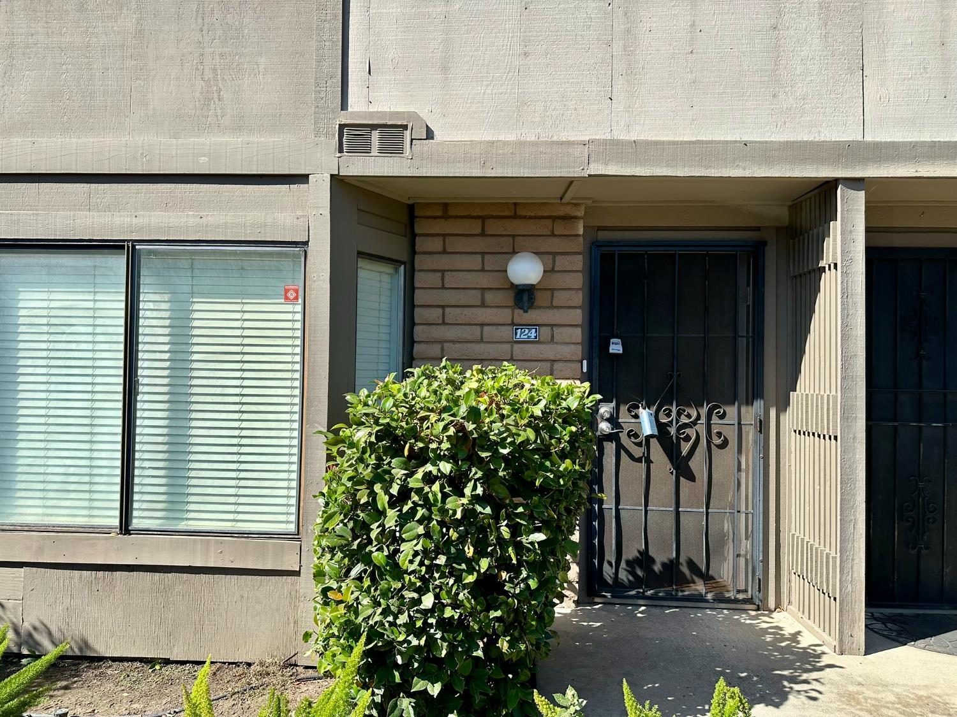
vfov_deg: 56.8
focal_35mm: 24
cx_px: 478
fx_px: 664
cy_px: 358
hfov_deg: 71.6
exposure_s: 1/3058
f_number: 1.78
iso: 80
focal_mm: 6.86
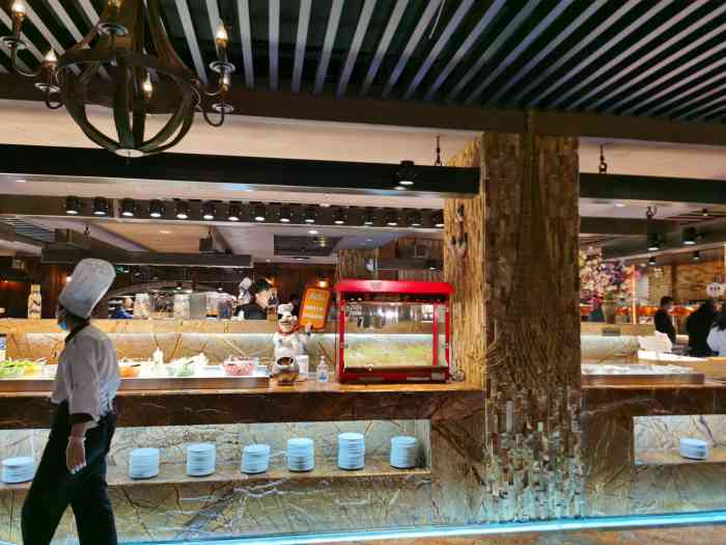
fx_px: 566
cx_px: 363
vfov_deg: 51.4
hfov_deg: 65.3
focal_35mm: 27
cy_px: 272
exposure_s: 1/100
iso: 100
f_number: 1.6
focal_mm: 5.56
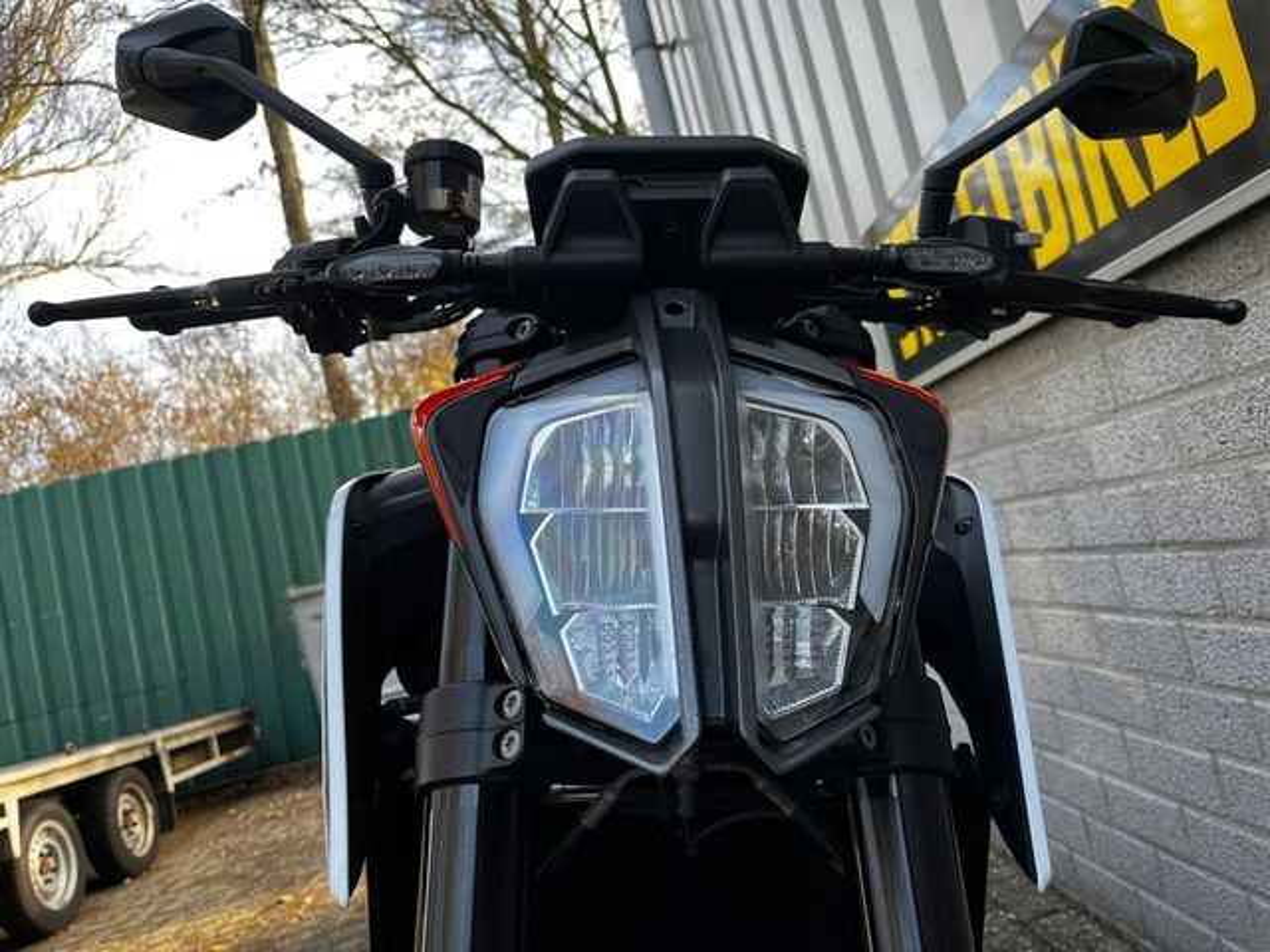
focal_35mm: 26
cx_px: 635
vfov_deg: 53.1
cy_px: 476
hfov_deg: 67.3
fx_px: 954
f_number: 1.6
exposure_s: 1/122
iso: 32
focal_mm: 5.1
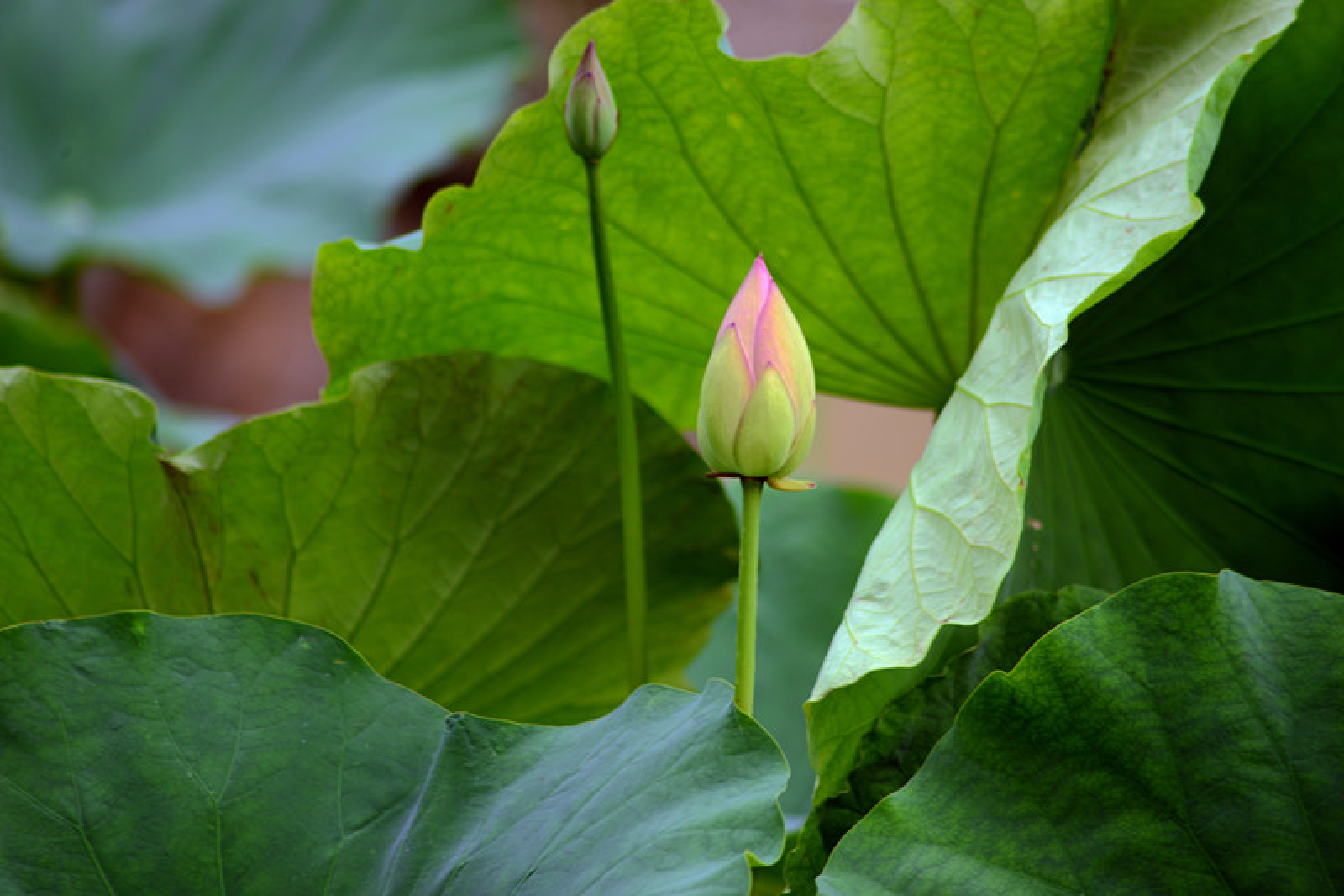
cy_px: 448
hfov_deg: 6.9
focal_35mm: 300
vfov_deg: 4.6
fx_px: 11197
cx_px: 672
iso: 160
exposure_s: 1/60
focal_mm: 300
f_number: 5.6
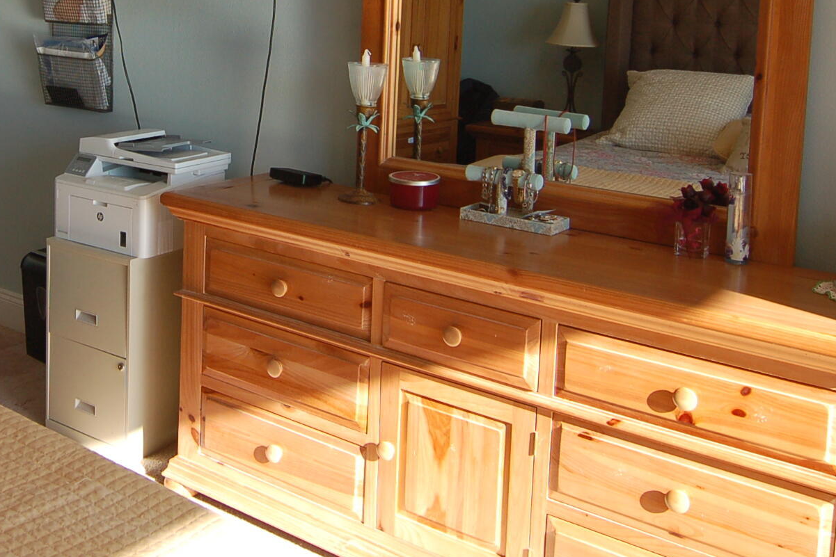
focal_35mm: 45
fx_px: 1045
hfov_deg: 42.3
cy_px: 67
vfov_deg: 28.8
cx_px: 211
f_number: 5.6
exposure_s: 1/125
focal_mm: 16
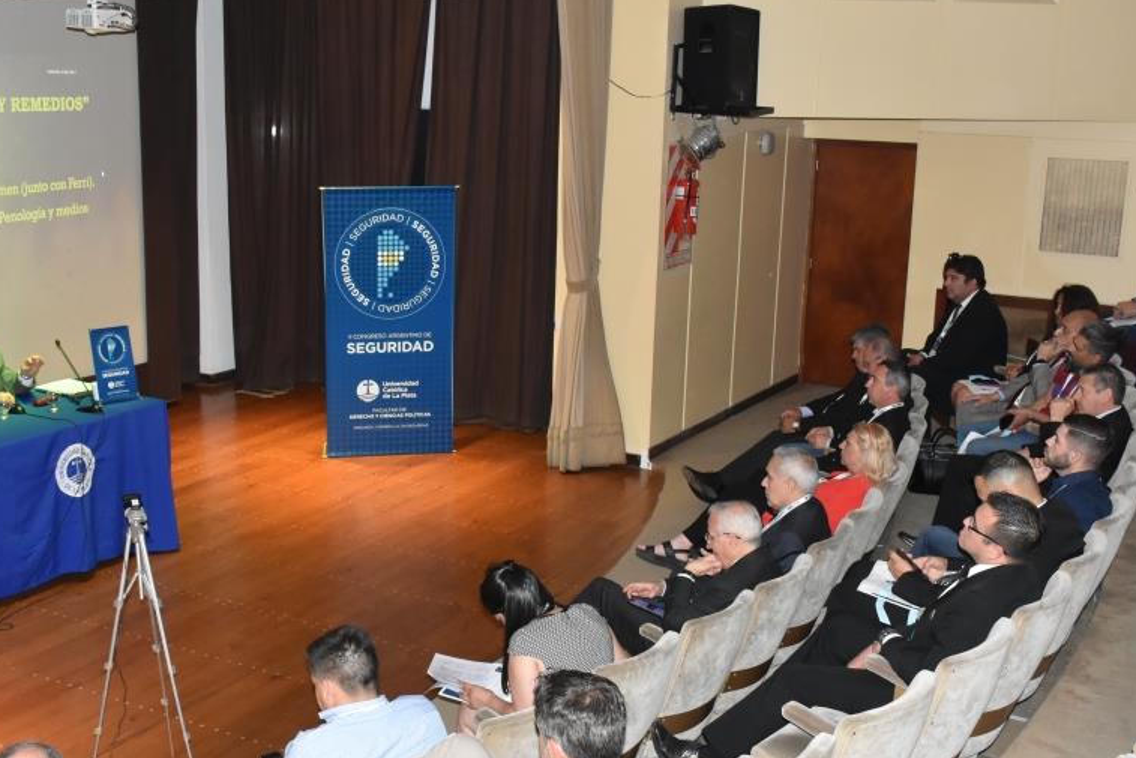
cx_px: 495
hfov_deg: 42.1
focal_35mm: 47
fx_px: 1473
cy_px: 385
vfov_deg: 28.9
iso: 3200
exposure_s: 1/60
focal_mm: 23
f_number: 7.1
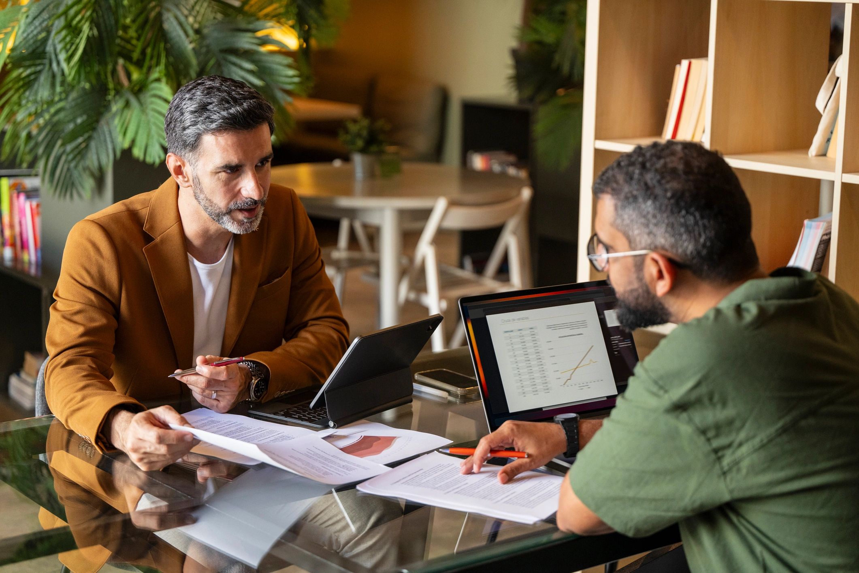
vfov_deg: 19.5
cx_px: 430
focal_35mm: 70
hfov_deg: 28.8
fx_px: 1670
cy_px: 286
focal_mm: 70
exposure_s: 1/200
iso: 1000
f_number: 2.8
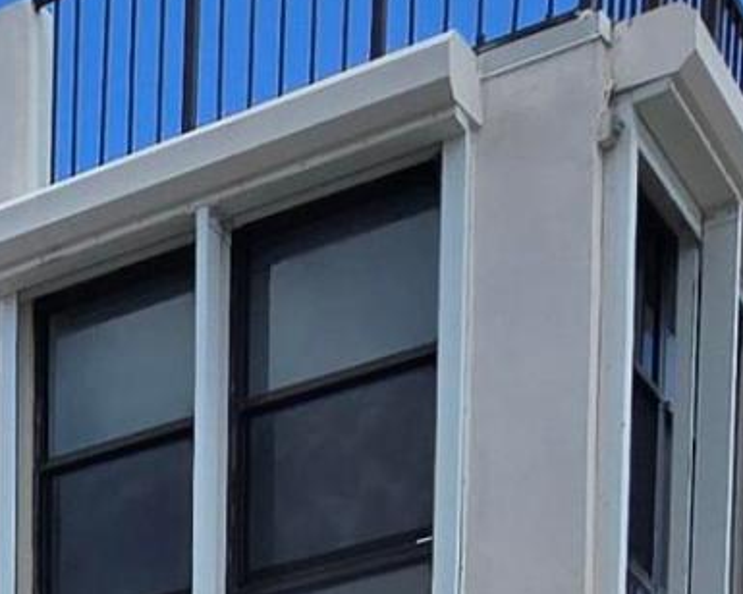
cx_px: -324
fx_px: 2089
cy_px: 1699
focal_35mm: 95
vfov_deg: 11.2
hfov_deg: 18.2
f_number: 2.2
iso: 50
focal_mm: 2.2
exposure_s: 1/2252
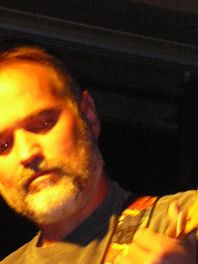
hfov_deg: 3.6
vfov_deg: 4.7
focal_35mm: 417
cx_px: 29
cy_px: 308
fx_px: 3182
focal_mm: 26.3
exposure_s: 1/30
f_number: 4
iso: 400
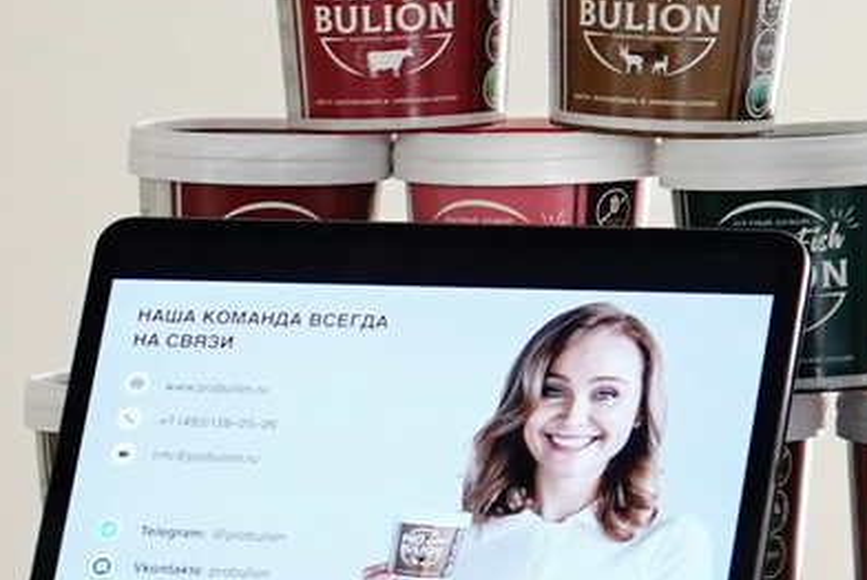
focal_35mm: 274
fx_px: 6604
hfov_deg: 7.1
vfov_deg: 5.0
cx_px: -1261
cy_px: 703
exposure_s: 1/100
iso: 1600
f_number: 4.5
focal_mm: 42
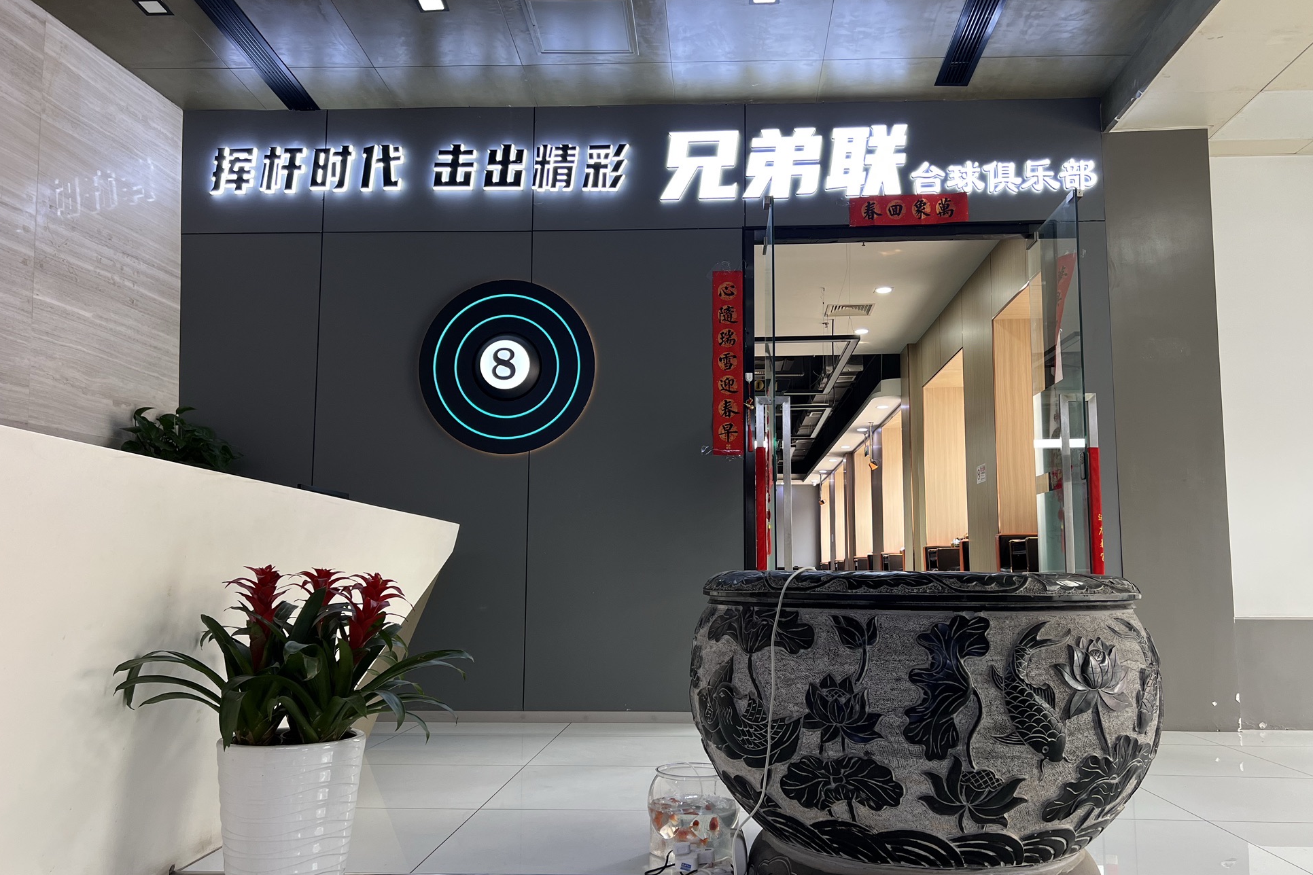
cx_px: 672
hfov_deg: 65.5
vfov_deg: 46.4
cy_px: 461
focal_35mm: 28
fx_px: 1021
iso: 50
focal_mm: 5.7
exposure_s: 1/100
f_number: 1.5
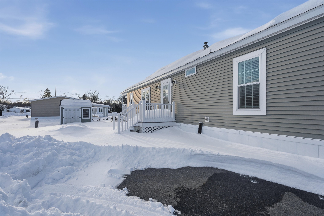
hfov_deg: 89.4
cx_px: 162
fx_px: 164
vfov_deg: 66.8
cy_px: 108
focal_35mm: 18
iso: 800
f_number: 8
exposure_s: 1/8000
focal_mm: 18.2
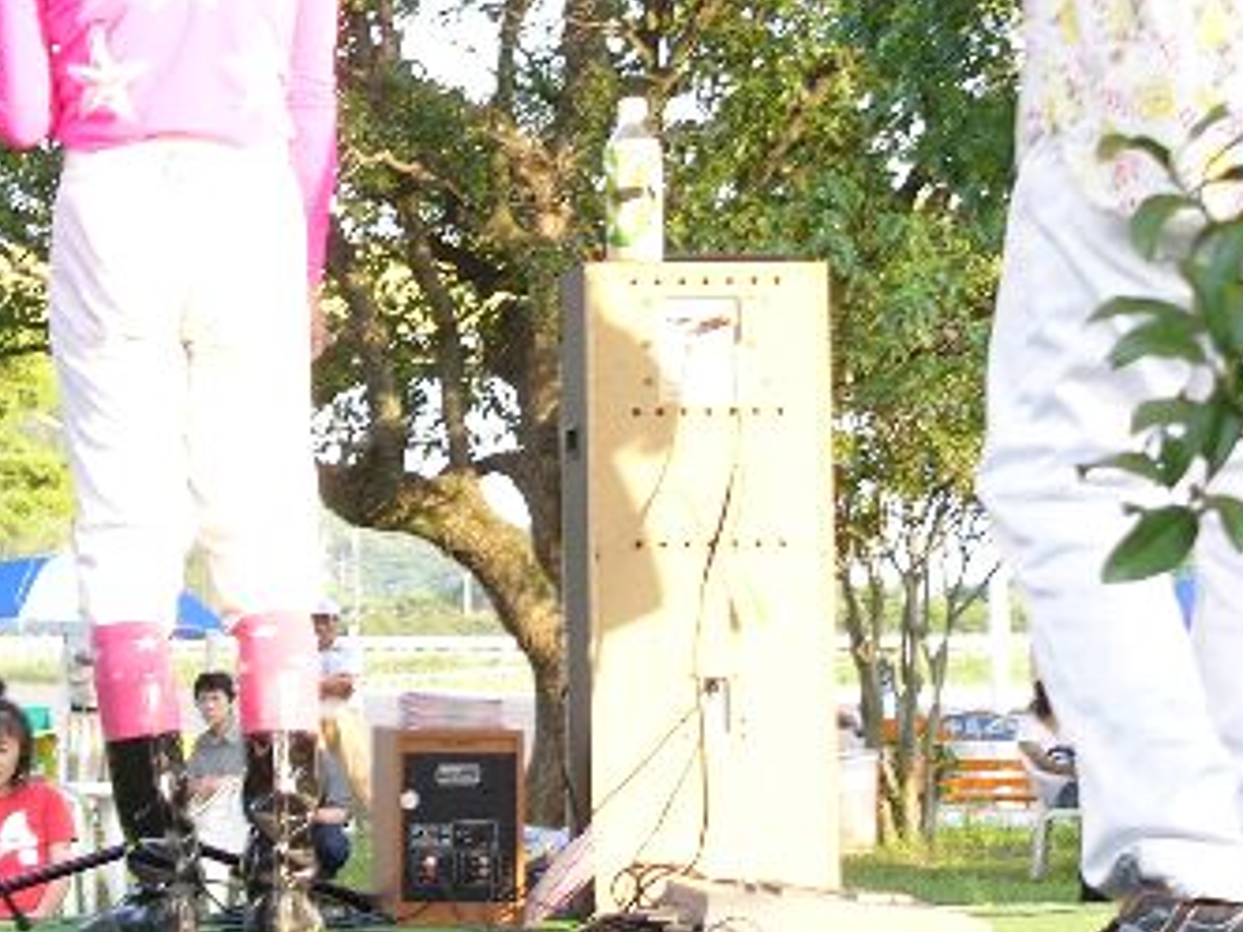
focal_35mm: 164
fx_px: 5889
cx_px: 217
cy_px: 225
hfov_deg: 12.0
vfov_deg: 9.0
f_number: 3.7
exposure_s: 1/50
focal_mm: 14.2
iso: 50
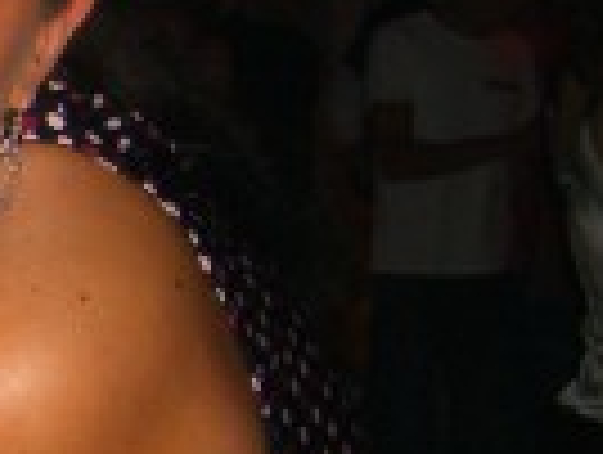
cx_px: -598
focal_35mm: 170
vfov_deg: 8.7
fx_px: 2967
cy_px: 373
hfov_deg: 10.6
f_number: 2.8
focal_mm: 7.9
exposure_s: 1/60
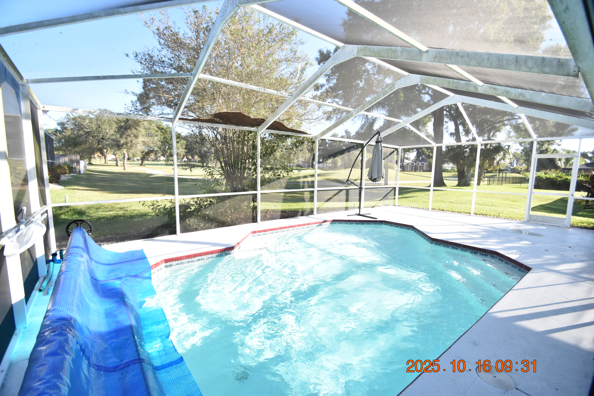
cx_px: 297
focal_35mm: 15
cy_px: 198
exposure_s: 1/1000
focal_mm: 10
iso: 800
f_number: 3.5
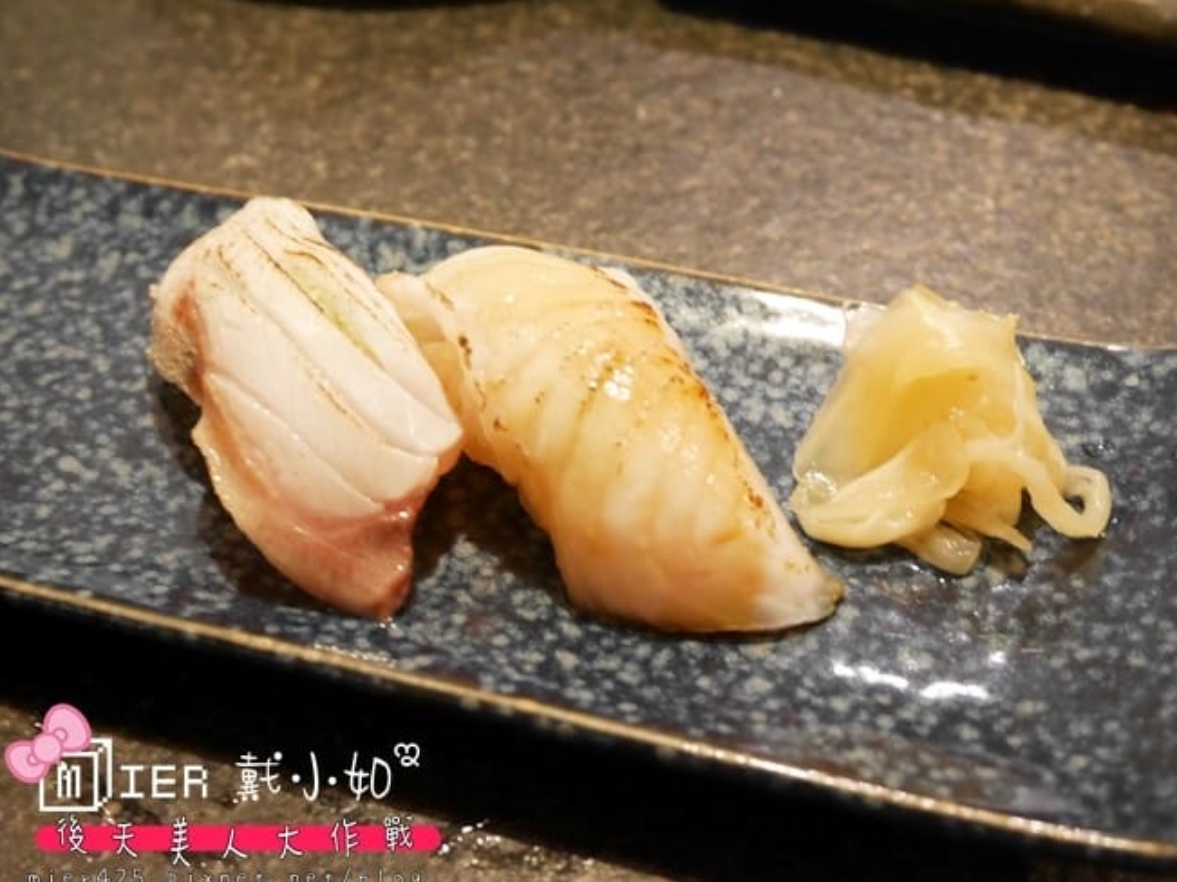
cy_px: 446
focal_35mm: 43
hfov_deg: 43.9
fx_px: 1462
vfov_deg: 33.6
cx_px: 597
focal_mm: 21
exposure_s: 1/15
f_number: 4.7
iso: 3200
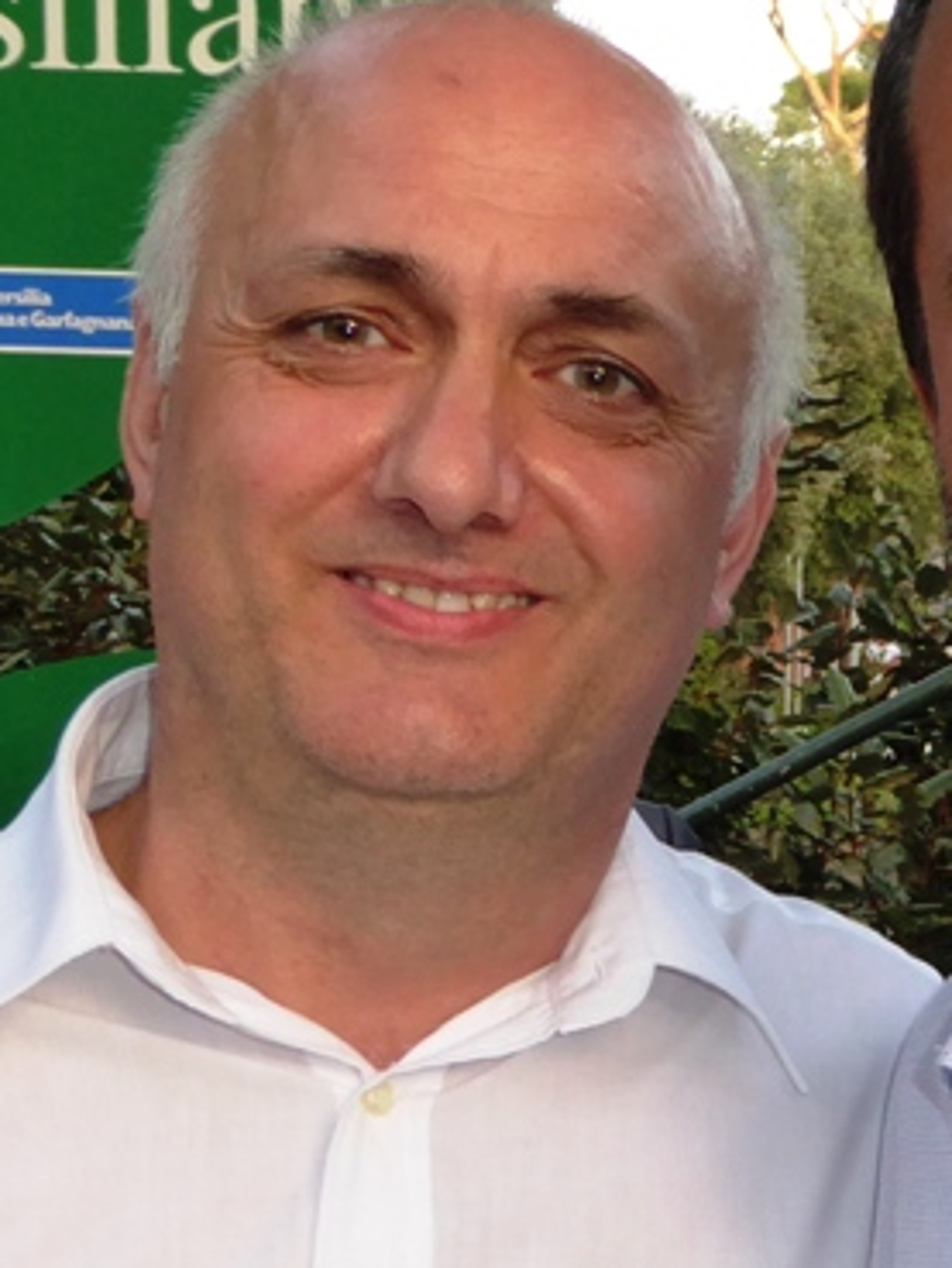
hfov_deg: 16.6
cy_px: 959
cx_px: 1072
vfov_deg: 22.5
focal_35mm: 86
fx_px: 3152
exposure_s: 1/60
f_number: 3.5
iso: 200
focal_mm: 5.4
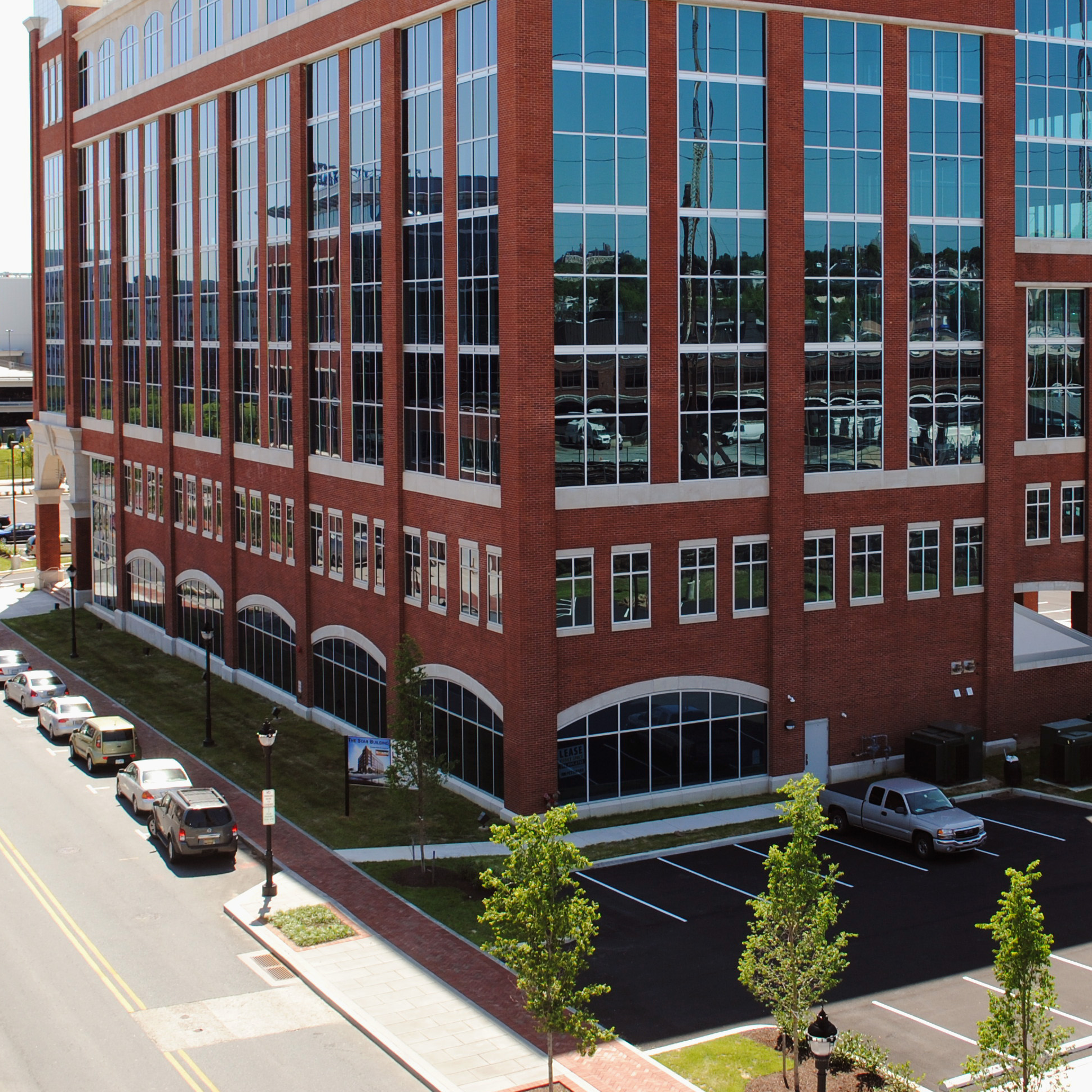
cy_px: 396
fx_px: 1820
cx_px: 644
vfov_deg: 33.2
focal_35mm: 51
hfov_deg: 33.3
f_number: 7.1
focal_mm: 20
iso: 100
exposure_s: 1/200
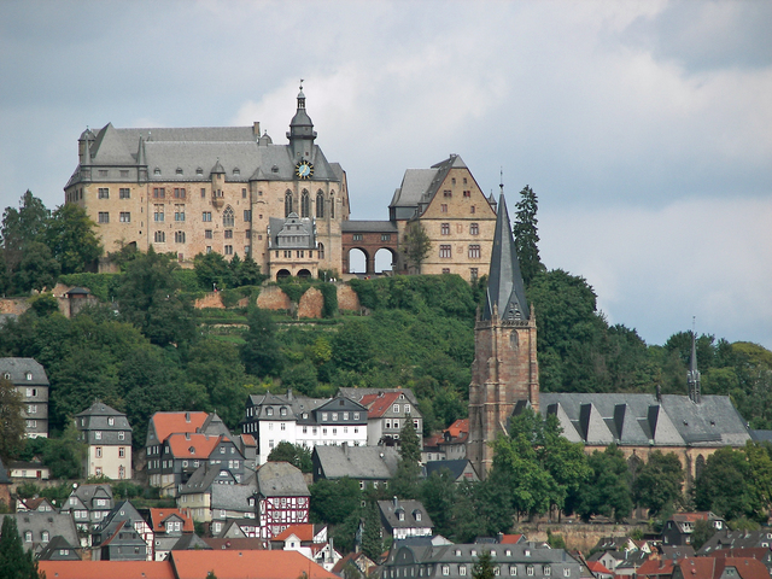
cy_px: 290
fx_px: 7070
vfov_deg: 4.7
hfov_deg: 6.3
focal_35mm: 317
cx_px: 386
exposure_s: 1/640
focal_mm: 52.6
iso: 50
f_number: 3.6
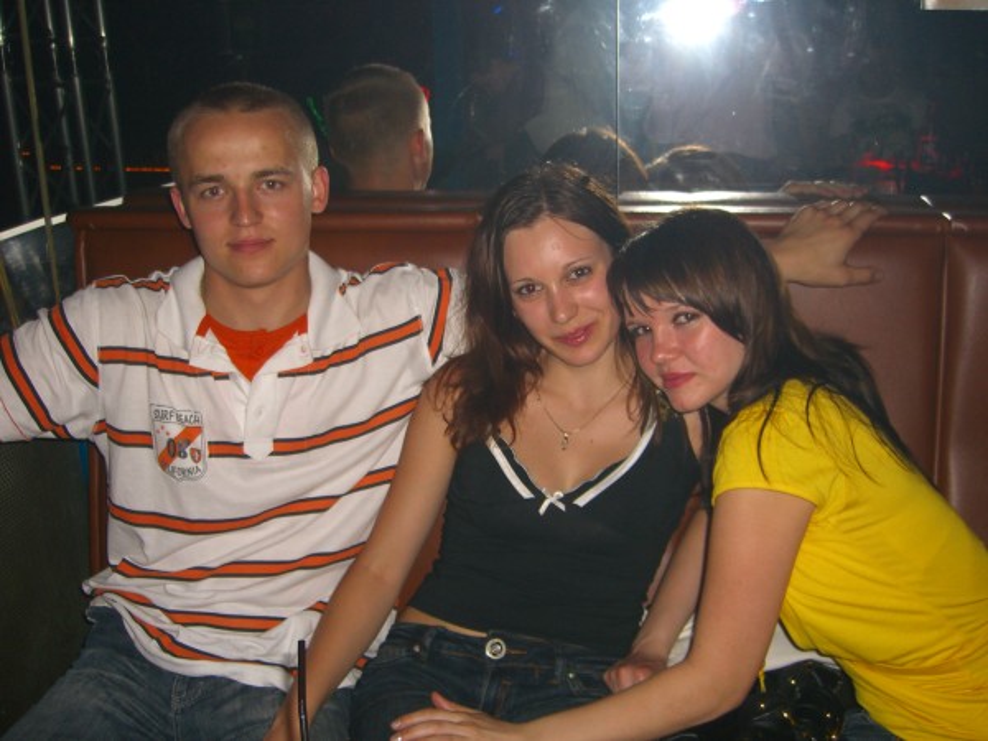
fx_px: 1085
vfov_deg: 37.7
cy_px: 370
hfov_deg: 49.0
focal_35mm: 38
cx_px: 494
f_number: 2.8
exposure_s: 1/60
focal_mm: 7.9
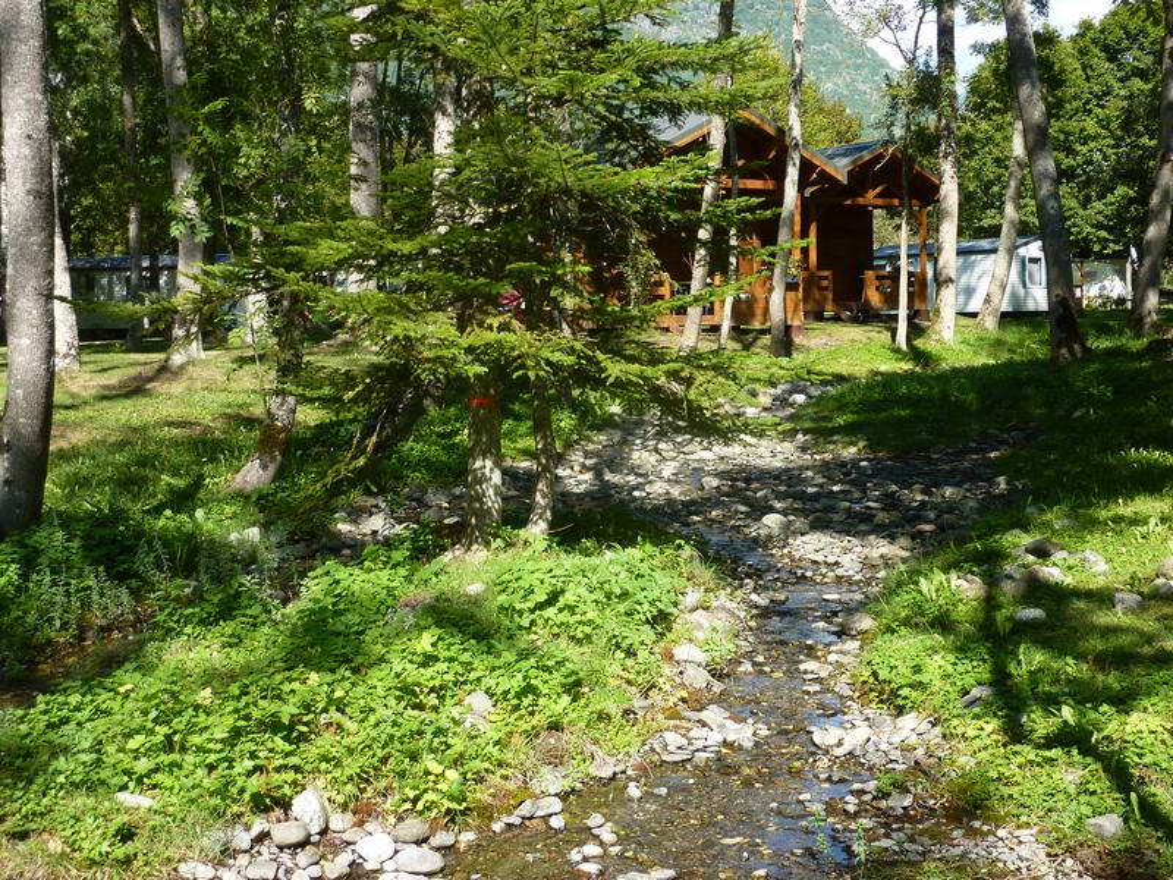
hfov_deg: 42.1
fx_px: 1525
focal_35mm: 45
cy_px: 440
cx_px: 586
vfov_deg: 32.2
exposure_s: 1/200
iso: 80
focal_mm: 7.3
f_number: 4
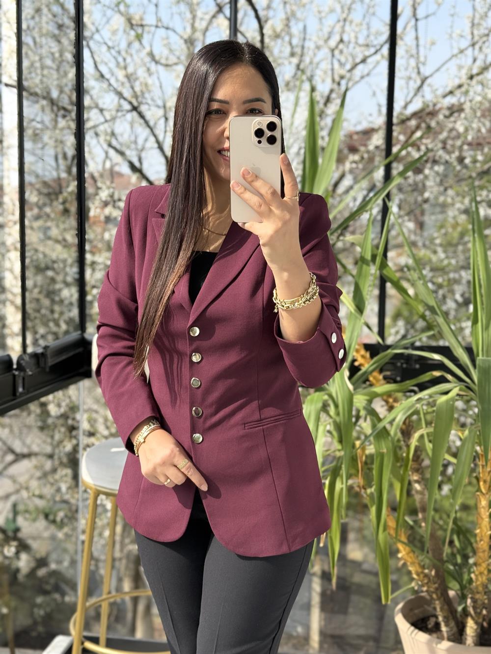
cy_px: 327
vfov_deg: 39.7
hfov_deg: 30.3
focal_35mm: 48
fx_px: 908
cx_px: 246
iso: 80
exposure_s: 1/810
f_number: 1.78
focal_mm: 6.76
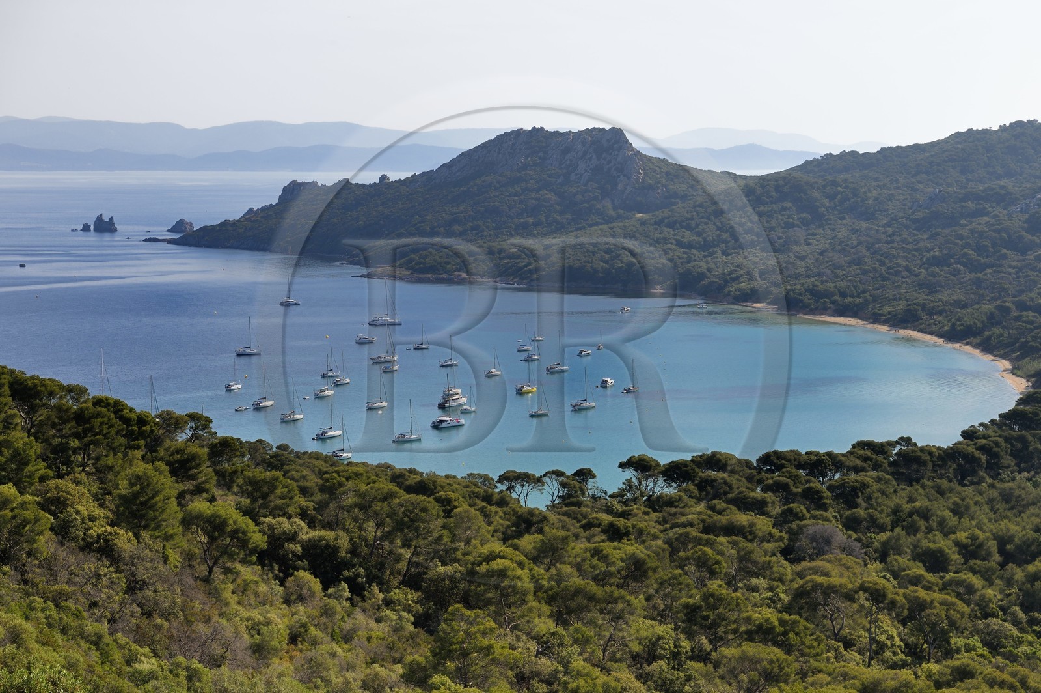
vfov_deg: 19.4
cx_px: 520
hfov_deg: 28.9
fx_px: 2022
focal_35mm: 70
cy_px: 346
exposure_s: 1/640
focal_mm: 70
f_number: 11
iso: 320
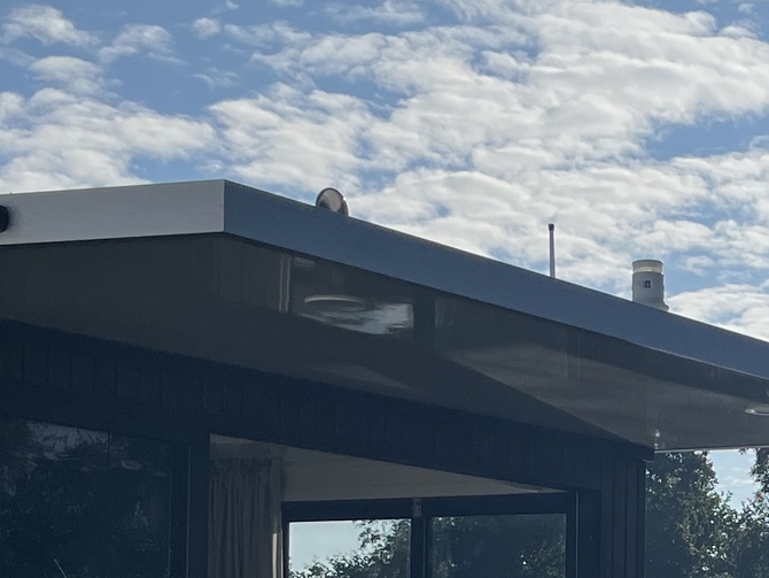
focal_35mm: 97
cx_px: 864
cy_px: 659
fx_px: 2156
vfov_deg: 14.8
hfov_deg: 19.3
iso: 50
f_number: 1.6
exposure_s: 1/11905
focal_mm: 5.1
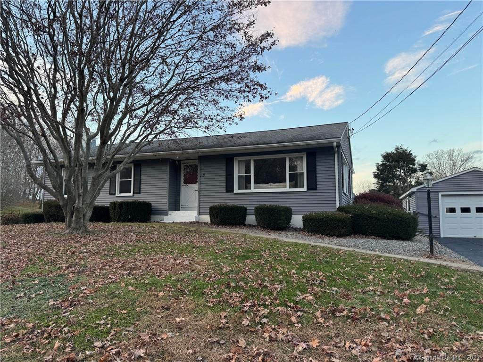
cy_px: 181
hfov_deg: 71.6
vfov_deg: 56.8
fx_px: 335
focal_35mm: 24
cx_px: 242
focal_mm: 6.86
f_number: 1.78
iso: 50
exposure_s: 1/100
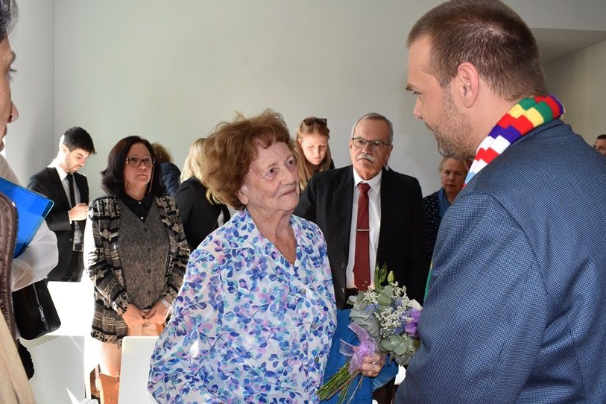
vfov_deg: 38.9
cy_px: 212
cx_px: 270
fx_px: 572
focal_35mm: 34
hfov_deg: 55.7
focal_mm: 18
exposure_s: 1/125
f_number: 5.6
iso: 500
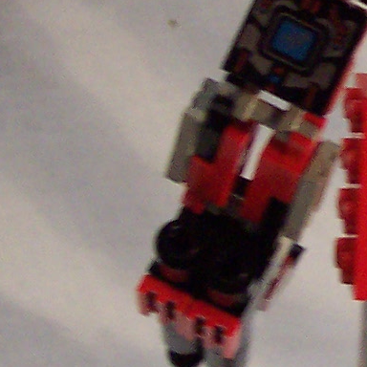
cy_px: 76
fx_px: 2579
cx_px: 732
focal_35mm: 215
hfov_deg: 7.8
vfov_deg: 8.1
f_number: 3
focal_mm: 7
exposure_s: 1/45
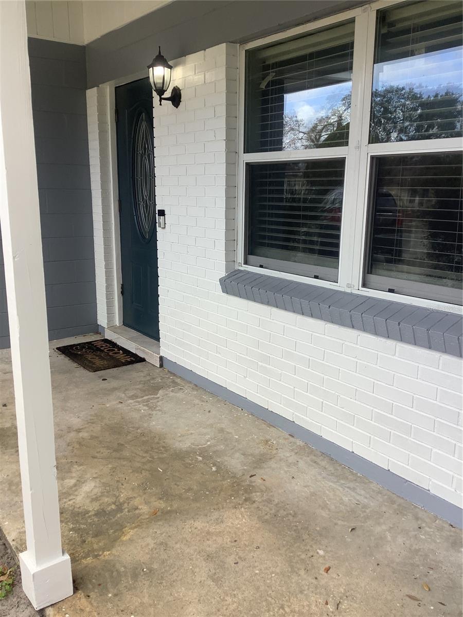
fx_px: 553
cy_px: 308
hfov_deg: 45.4
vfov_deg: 58.4
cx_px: 232
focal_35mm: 31
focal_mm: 3.3
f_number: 2.4
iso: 25
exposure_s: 1/184
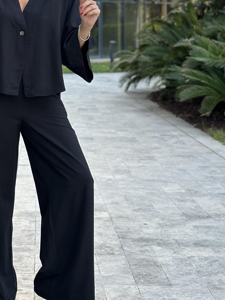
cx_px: 25
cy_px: 63
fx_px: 745
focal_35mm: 86
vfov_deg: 22.5
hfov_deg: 16.9
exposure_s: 1/178
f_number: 1.78
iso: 80
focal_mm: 6.86
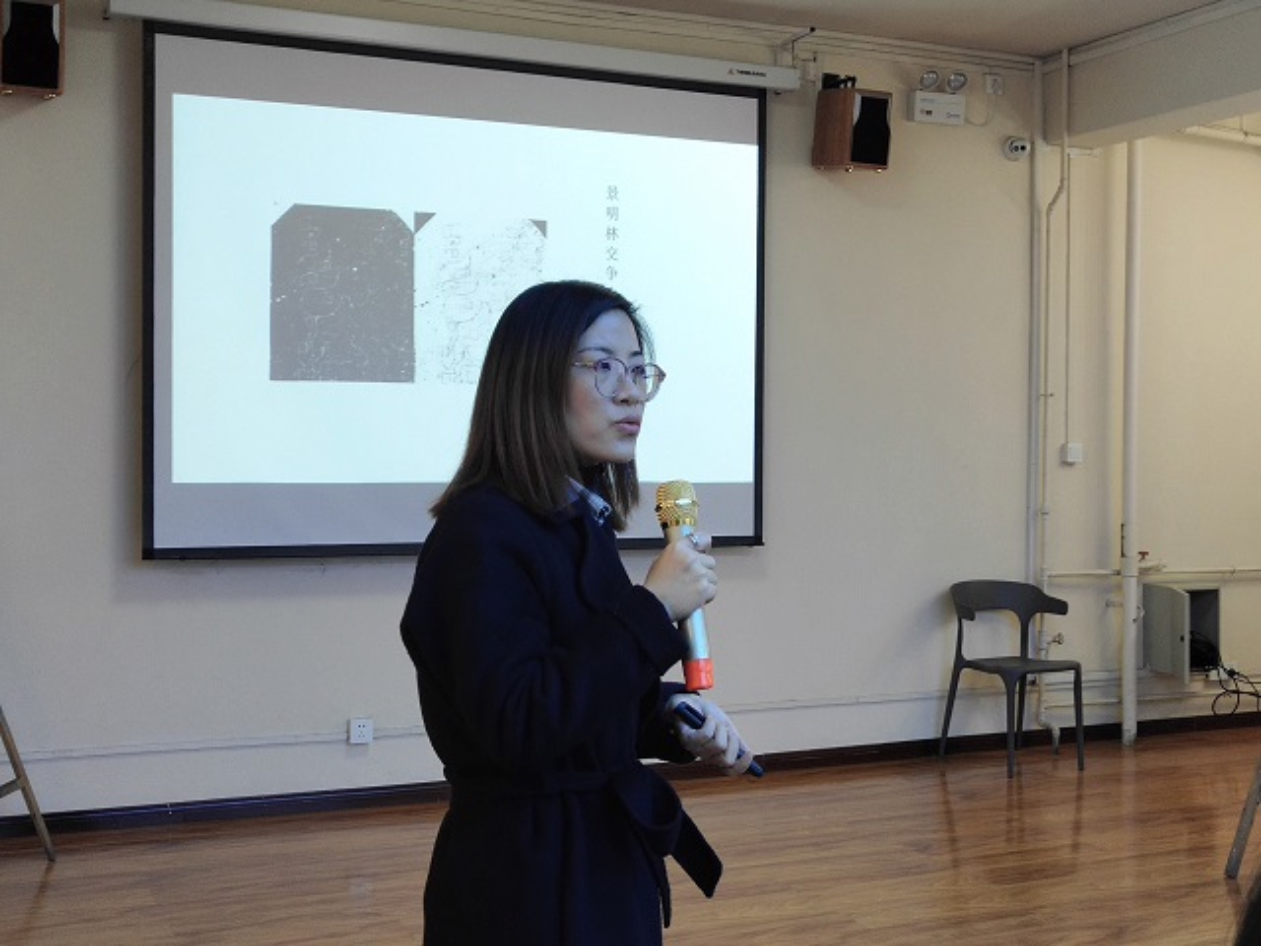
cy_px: 473
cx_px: 630
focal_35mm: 48
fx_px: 1749
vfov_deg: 30.3
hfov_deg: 39.7
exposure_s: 1/50
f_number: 1.8
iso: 193
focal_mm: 3.95
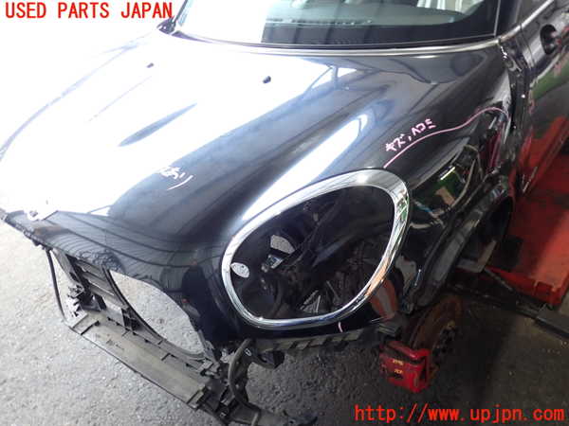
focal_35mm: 30
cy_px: 213
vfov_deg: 46.8
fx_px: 493
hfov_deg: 60.0
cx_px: 284
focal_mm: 5.4
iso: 200
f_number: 2.3
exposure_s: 1/30
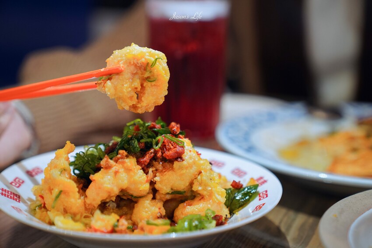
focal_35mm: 70
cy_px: 124
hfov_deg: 28.9
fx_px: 723
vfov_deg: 19.4
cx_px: 186
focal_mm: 70
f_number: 2.8
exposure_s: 1/80
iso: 1600
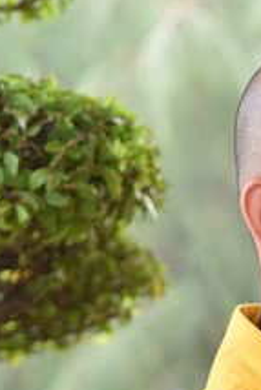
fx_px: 2834
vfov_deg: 7.8
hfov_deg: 5.2
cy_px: 397
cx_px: 356
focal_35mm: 261
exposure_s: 1/125
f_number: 4
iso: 160
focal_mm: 86
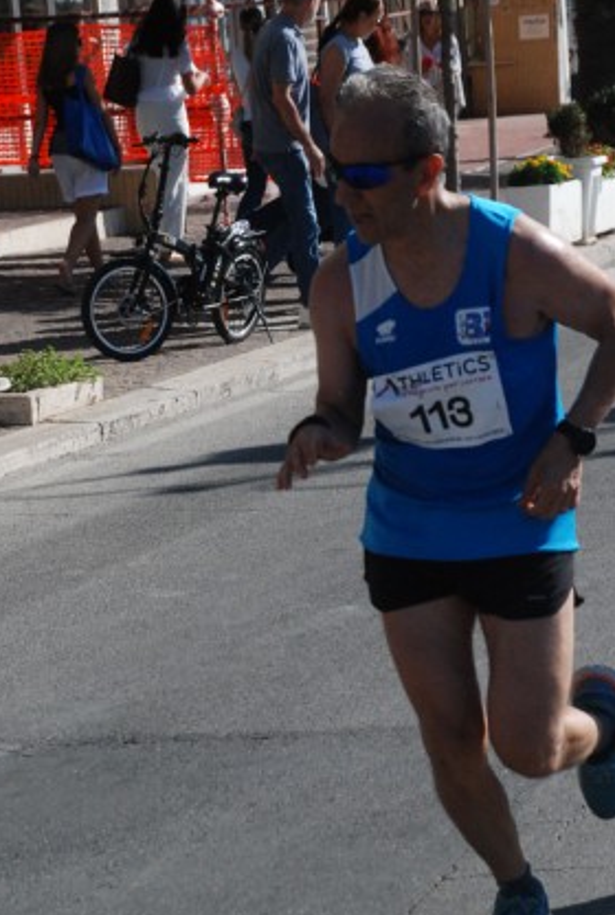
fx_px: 3850
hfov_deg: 9.1
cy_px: 533
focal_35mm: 151
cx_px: 359
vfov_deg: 13.6
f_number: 8
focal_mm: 70
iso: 1000
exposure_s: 1/2000
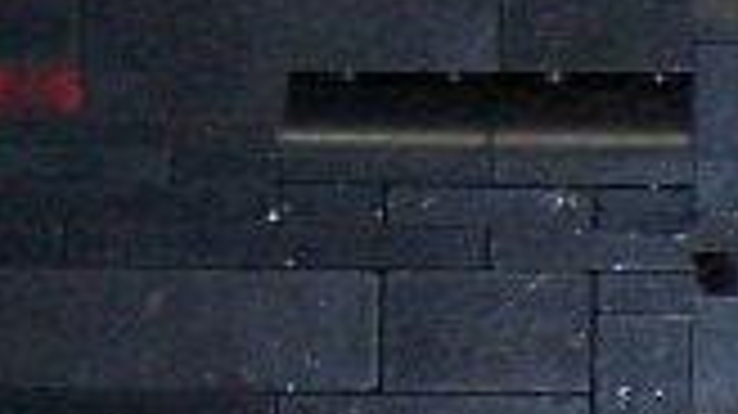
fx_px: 4772
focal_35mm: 244
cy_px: 929
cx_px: 2061
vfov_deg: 4.9
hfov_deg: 7.9
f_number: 2.8
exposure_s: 1/60
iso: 140
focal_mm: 6.3
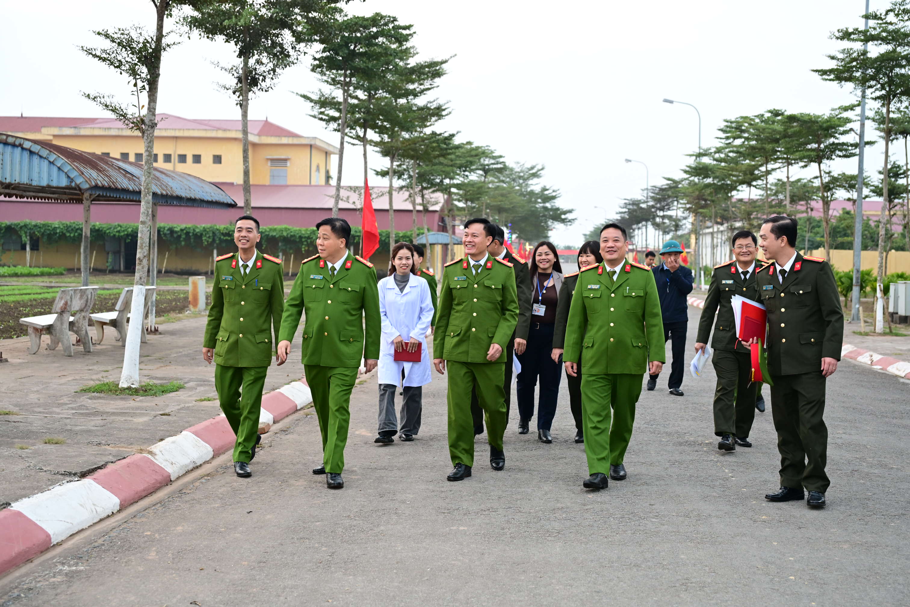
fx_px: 1188
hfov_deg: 41.9
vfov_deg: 28.6
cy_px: 304
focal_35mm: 47
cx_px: 455
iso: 1250
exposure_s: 1/160
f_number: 4
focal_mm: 47
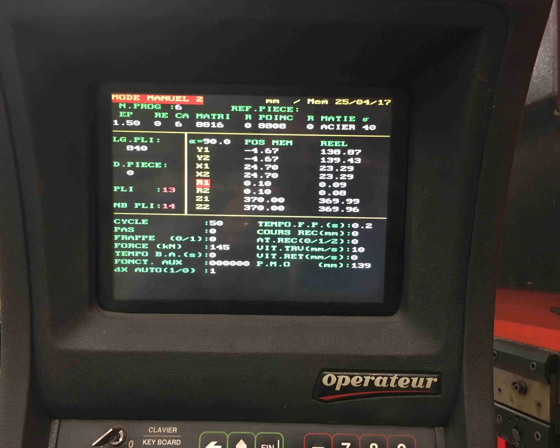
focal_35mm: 31
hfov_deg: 57.2
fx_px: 514
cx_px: 279
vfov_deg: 47.1
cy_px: 225
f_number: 2.2
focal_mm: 4.15
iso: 200
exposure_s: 1/20
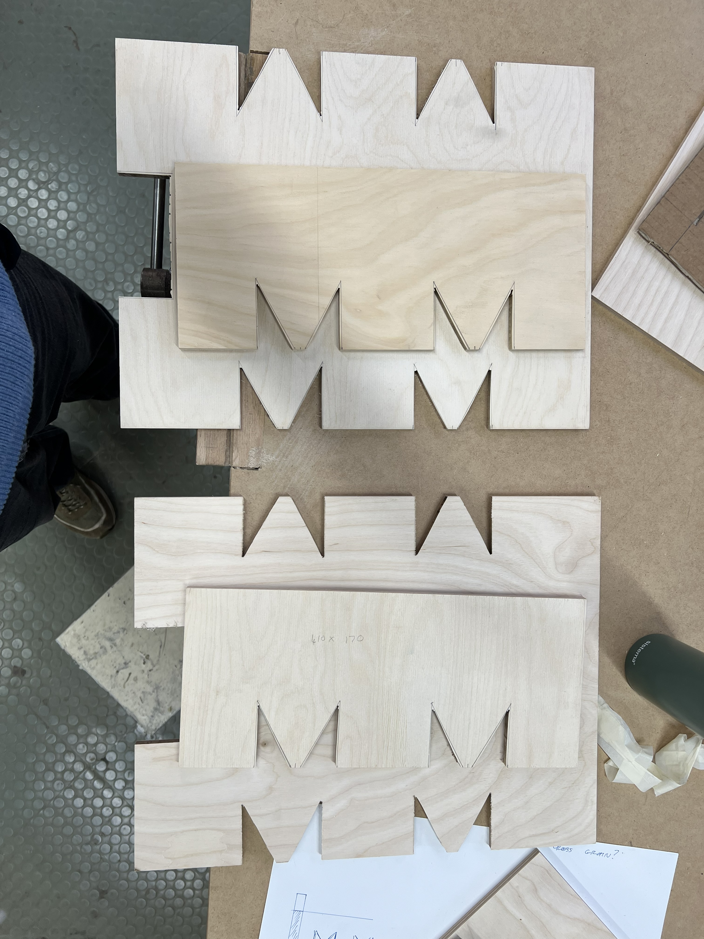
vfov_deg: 67.3
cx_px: 352
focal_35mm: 26
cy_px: 470
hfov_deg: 53.1
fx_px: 705
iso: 40
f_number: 1.5
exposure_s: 1/100
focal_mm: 5.7
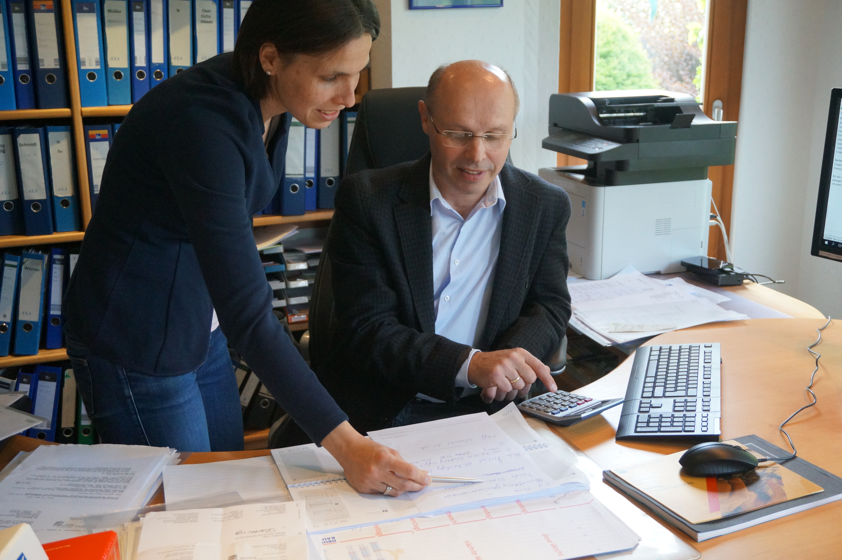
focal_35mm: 42
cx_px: 421
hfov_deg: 46.4
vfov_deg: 31.8
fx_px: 981
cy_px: 280
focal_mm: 28
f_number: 4.5
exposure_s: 1/160
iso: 1600
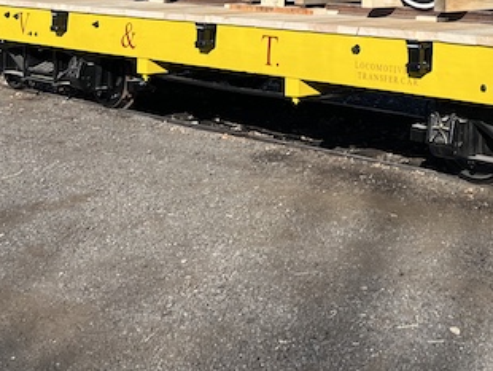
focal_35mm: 67
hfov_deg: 27.8
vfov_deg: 20.2
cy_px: -103
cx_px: 452
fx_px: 955
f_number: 1.5
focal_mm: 5.7
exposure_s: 1/4444
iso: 50
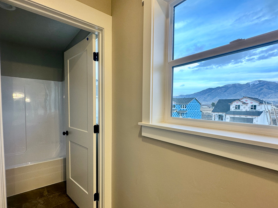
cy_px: 116
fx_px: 145
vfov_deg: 71.4
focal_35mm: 18
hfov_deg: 87.6
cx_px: 130
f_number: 2.2
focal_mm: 2.22
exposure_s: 1/120
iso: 80
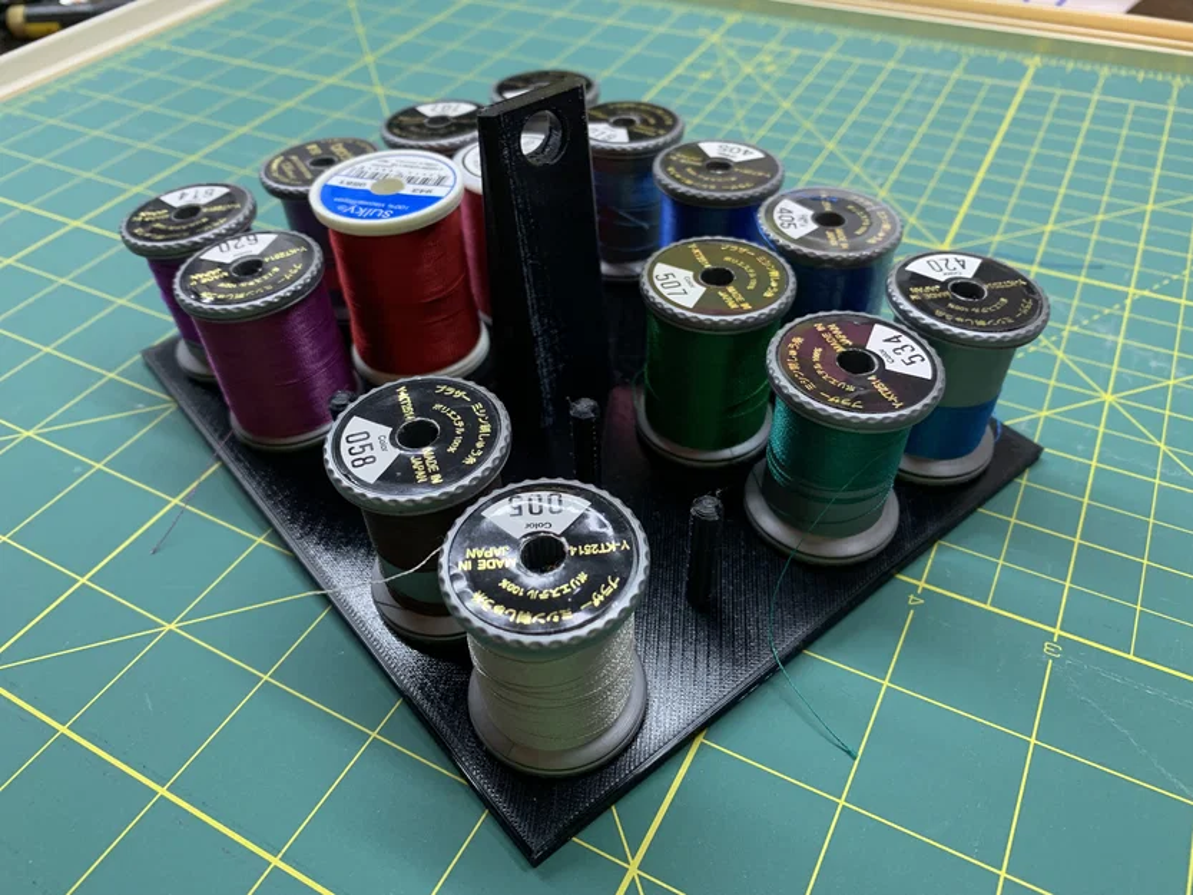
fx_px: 896
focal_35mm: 26
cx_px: 596
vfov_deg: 53.1
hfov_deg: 67.3
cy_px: 448
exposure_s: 1/60
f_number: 1.8
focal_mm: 4.25
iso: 125
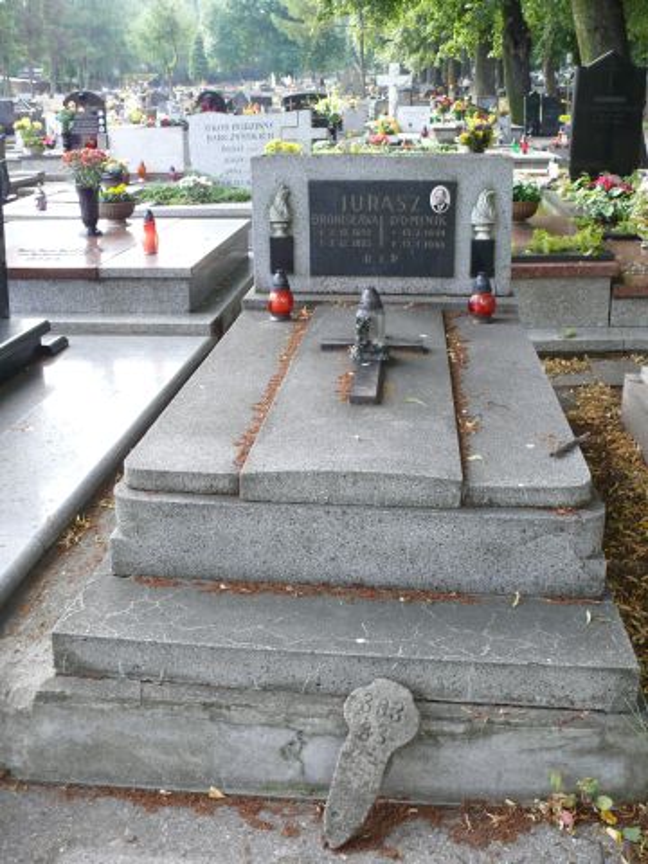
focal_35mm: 35
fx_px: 874
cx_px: 324
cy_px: 432
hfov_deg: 40.7
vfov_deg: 52.6
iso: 100
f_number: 2.8
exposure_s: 1/80
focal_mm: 7.4
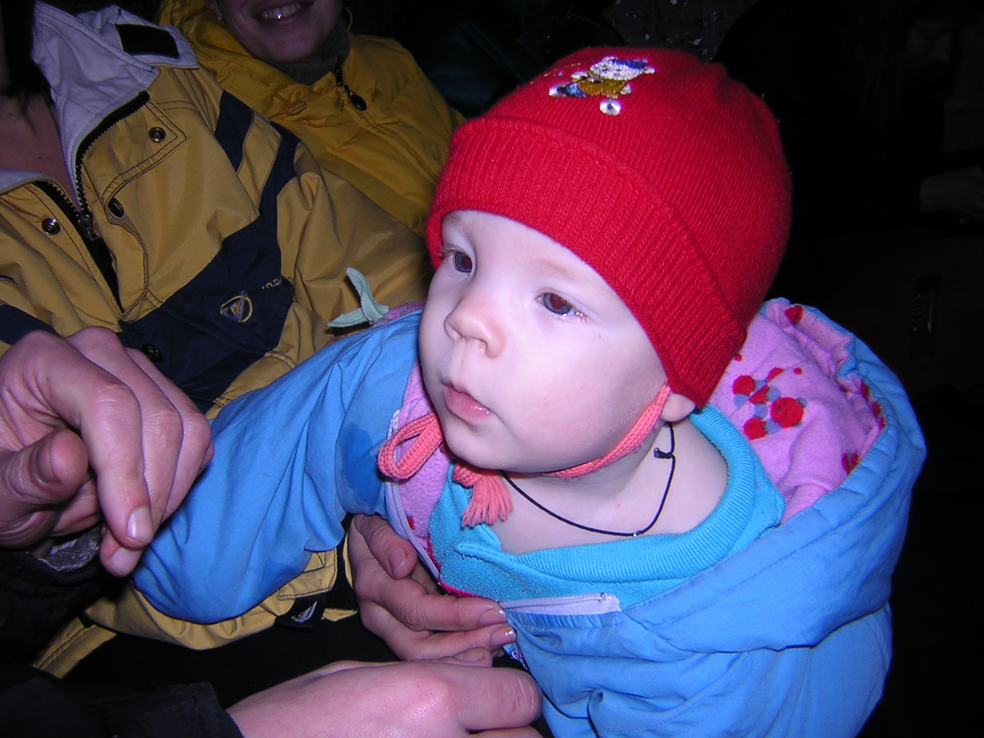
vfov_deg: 39.7
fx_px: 1023
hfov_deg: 51.4
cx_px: 492
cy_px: 369
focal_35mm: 36
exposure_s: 1/60.1
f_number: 2.6
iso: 100
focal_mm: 4.7
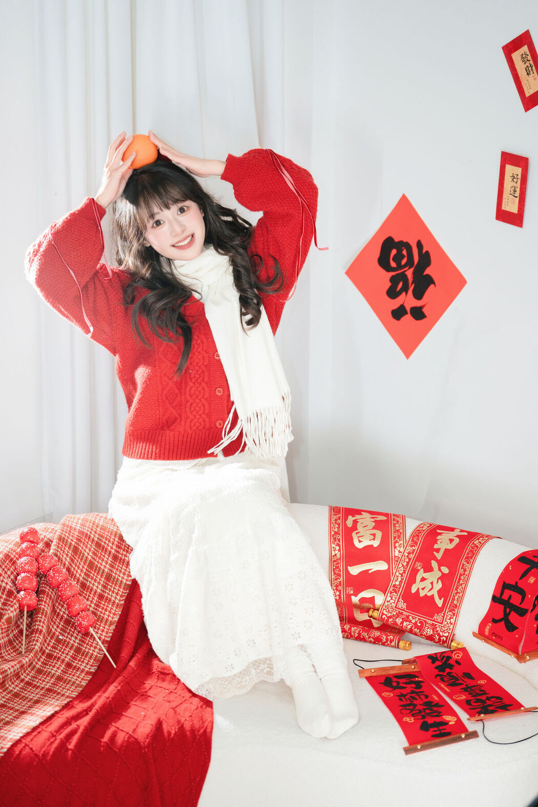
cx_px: 269
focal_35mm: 70
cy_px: 404
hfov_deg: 19.5
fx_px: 1569
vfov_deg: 28.8
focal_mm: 70
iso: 1250
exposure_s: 1/200
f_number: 2.8
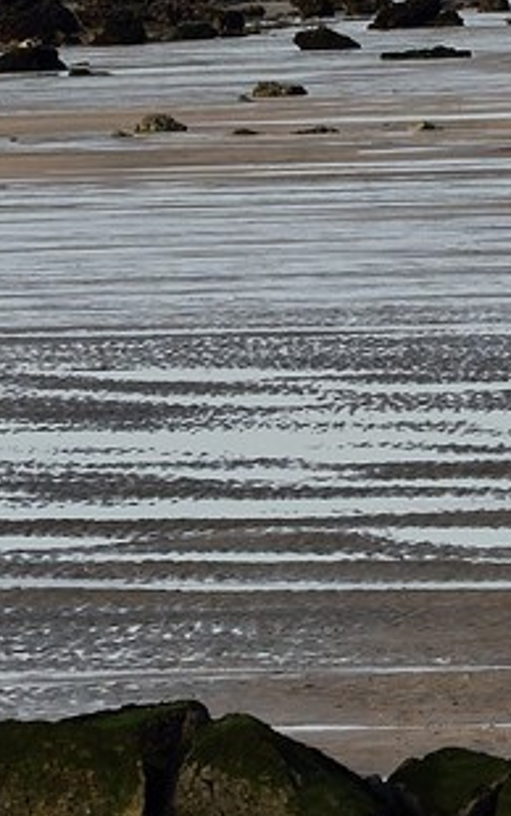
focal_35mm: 1051
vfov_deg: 2.0
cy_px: 47
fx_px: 23397
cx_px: 1910
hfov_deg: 1.2
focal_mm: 200
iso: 200
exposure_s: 1/320
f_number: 9
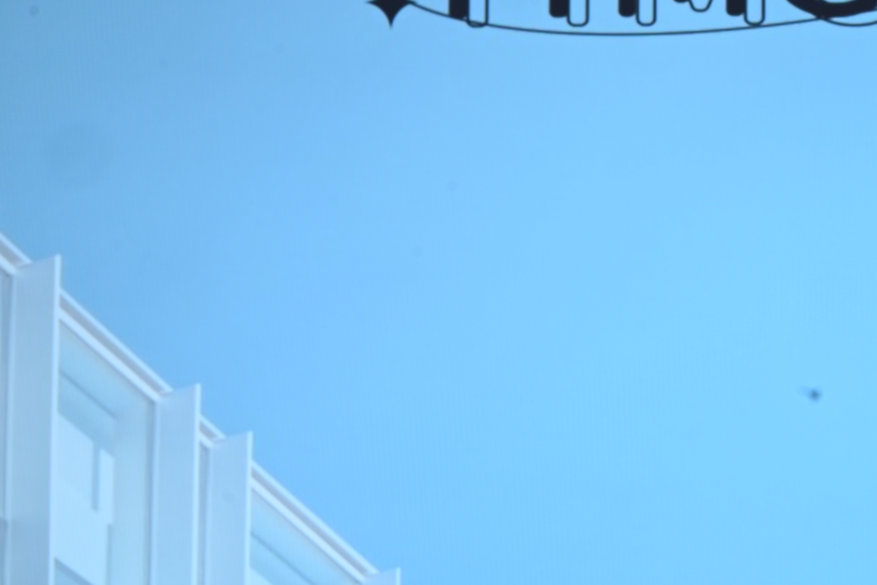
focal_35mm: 102
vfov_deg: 13.3
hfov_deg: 19.2
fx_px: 2486
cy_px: 532
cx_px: 947
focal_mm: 40
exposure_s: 1/2.5
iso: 100
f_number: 16
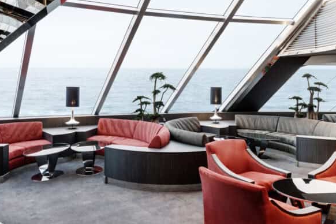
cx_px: 154
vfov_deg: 38.7
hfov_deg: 55.7
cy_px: 90
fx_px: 317
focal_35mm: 34
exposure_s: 1/2.5
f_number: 11
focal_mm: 18
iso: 200
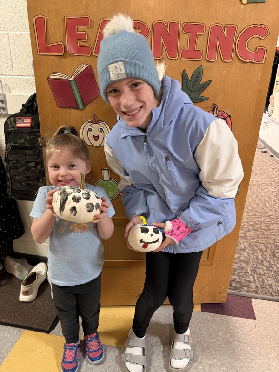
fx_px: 258
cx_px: 140
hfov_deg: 56.8
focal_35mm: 24
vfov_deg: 71.6
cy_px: 186
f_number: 1.78
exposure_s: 1/60
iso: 400
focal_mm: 6.76
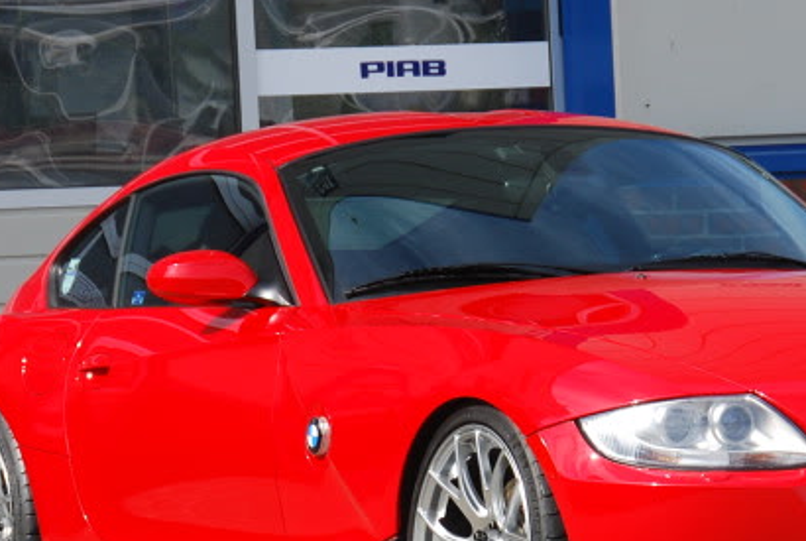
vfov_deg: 4.1
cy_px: 453
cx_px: 492
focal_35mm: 337
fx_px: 7559
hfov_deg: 6.1
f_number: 10
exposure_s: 1/250
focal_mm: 90
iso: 200
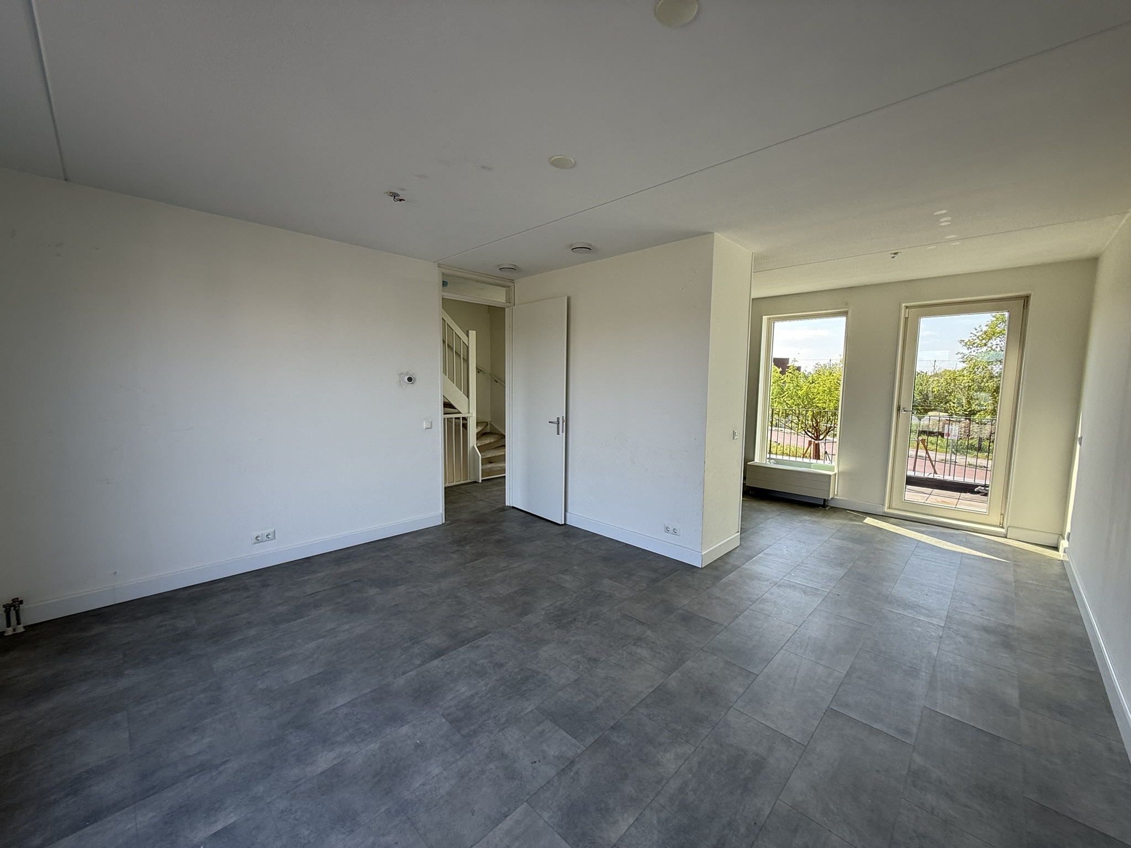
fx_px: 457
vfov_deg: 85.7
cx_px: 566
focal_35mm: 14
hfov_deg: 102.1
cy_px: 424
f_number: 2.2
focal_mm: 2.22
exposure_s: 1/150
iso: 50
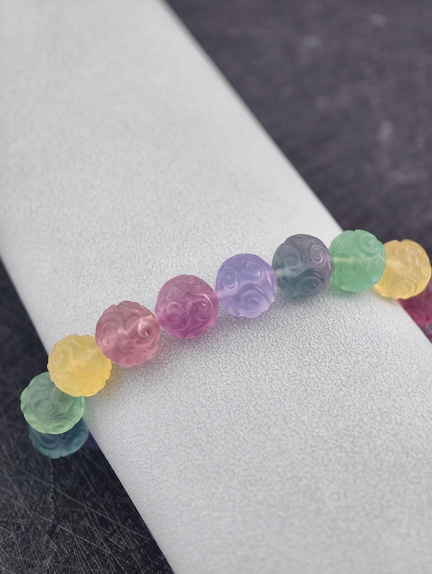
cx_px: 216
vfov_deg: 23.0
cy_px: 287
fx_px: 1411
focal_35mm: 85
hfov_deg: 17.4
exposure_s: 1/160
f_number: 2.67
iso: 125
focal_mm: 22.48
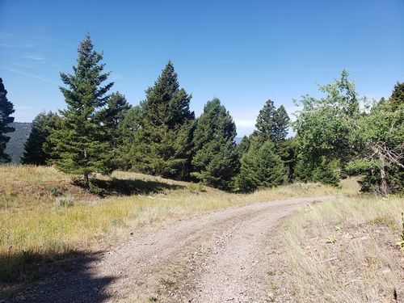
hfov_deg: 67.3
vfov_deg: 53.1
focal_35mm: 26
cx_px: 202
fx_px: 303
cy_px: 152
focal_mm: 4.3
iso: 50
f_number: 2.4
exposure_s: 1/997
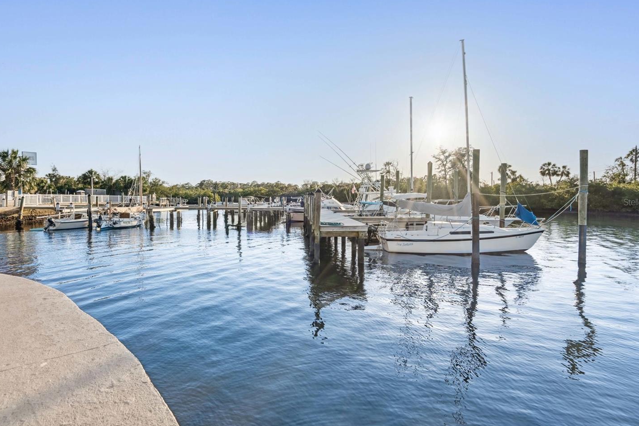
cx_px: 304
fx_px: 319
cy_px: 202
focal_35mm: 18
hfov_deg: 89.9
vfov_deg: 67.3
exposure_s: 1/100
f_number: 8
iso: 125
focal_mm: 16
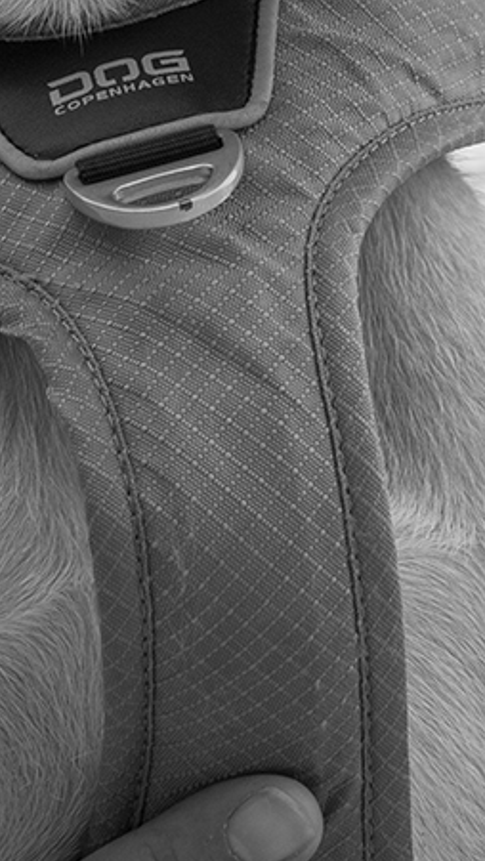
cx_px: 601
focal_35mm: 216
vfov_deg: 9.7
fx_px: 4934
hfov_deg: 5.6
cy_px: -416
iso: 125
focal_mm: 62
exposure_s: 1/200
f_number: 8
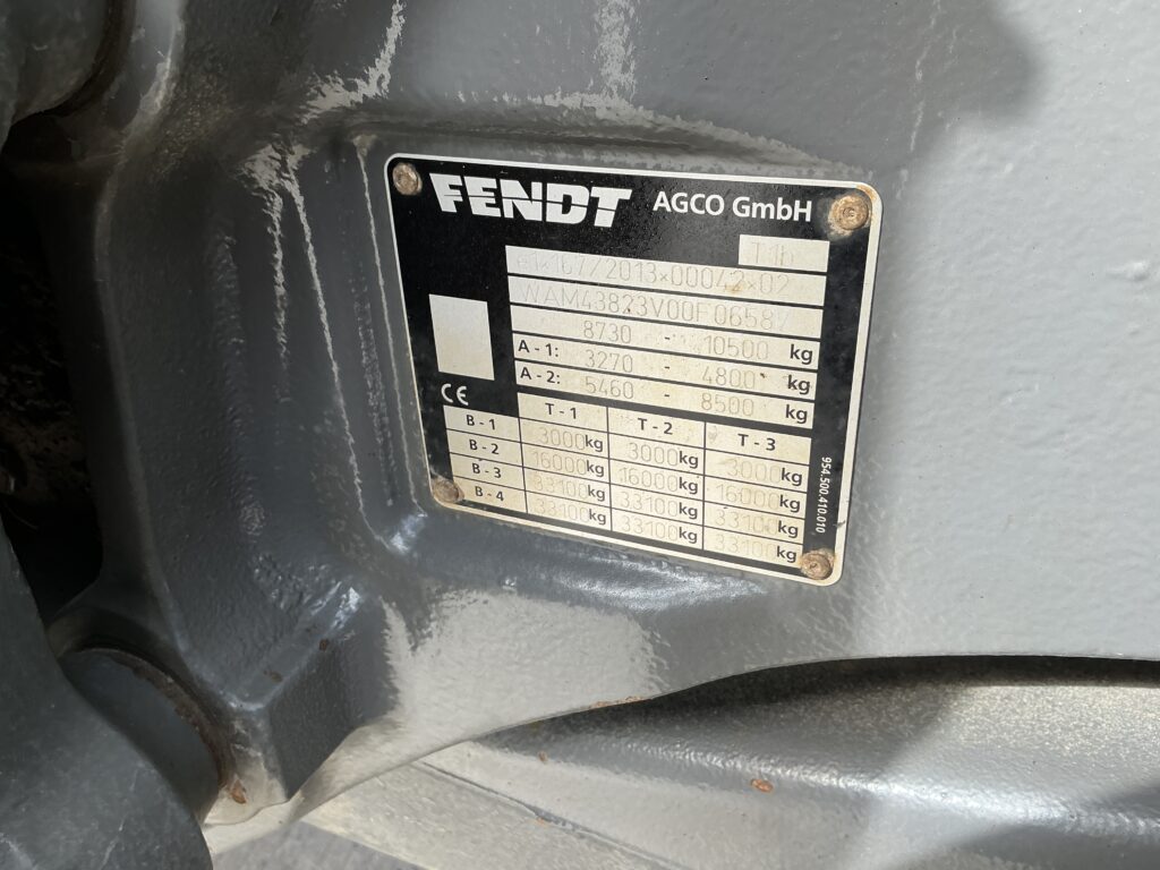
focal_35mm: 28
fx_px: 938
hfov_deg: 63.4
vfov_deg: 49.7
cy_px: 435
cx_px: 580
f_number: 1.8
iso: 20
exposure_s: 1/218
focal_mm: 3
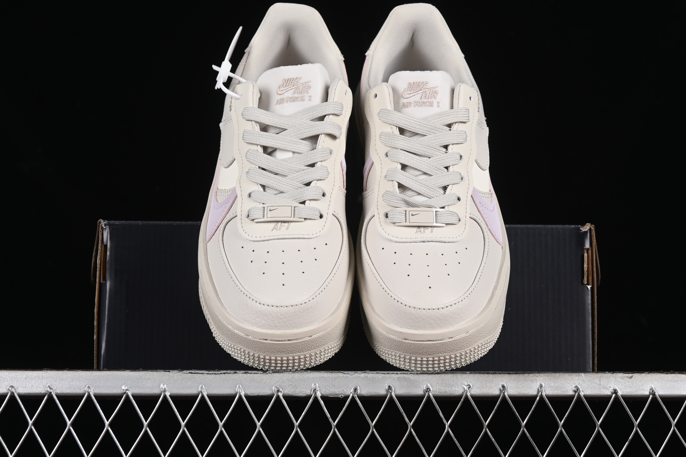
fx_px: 1429
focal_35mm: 75
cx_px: 343
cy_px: 228
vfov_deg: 18.2
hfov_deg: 27.0
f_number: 8
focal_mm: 50
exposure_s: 1/80
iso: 160
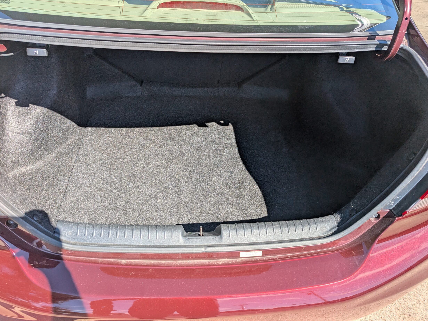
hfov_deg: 69.4
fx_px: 309
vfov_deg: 54.9
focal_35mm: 25
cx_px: 214
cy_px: 154
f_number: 1.68
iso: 21
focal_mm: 6.9
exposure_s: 1/544
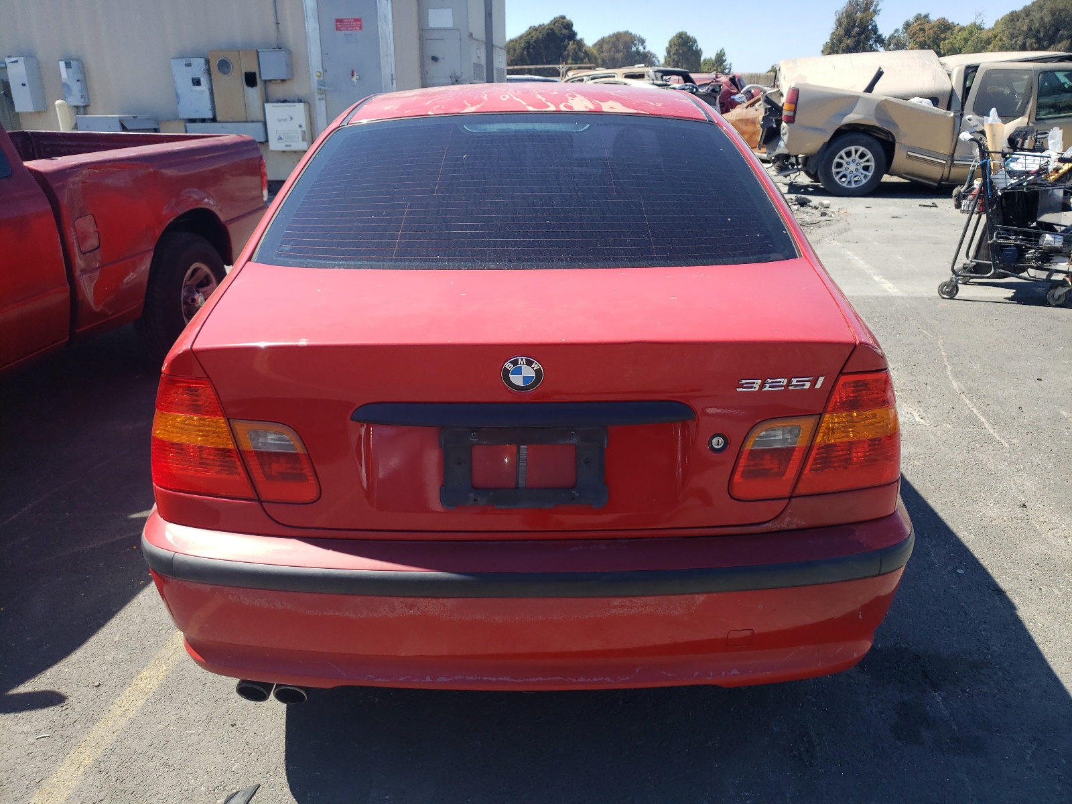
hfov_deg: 67.3
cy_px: 402
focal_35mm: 26
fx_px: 805
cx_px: 536
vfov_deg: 53.1
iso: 50
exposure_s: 1/1667
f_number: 1.5
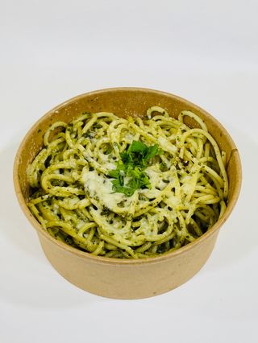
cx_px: 129
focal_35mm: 64
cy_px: 172
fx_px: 635
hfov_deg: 23.0
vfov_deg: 30.2
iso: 160
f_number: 2.2
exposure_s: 1/100
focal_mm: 7.5
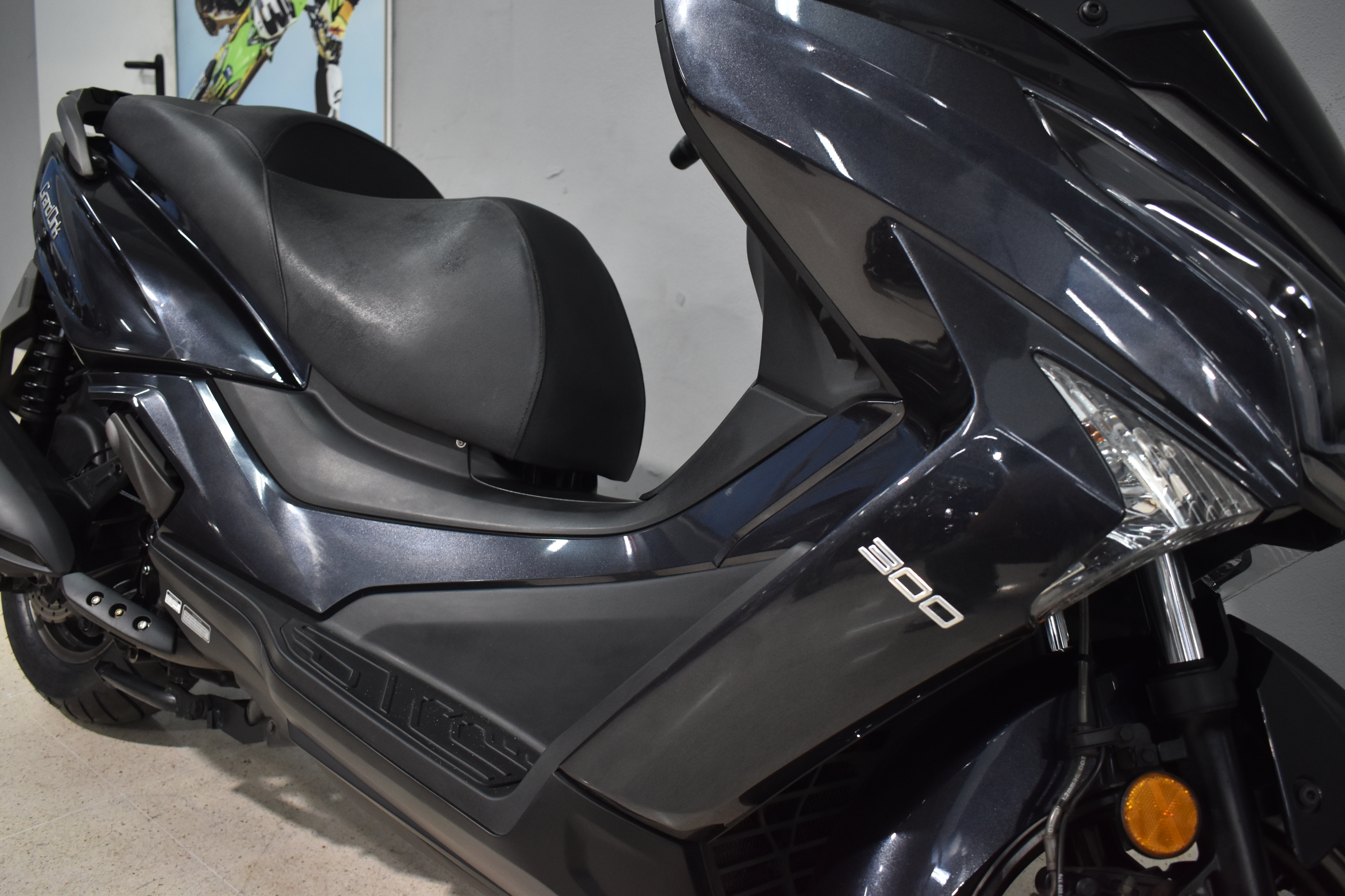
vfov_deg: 43.6
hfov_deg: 61.9
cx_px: 672
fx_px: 1121
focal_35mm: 30
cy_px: 448
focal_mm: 20
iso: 800
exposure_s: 1/60
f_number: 3.8
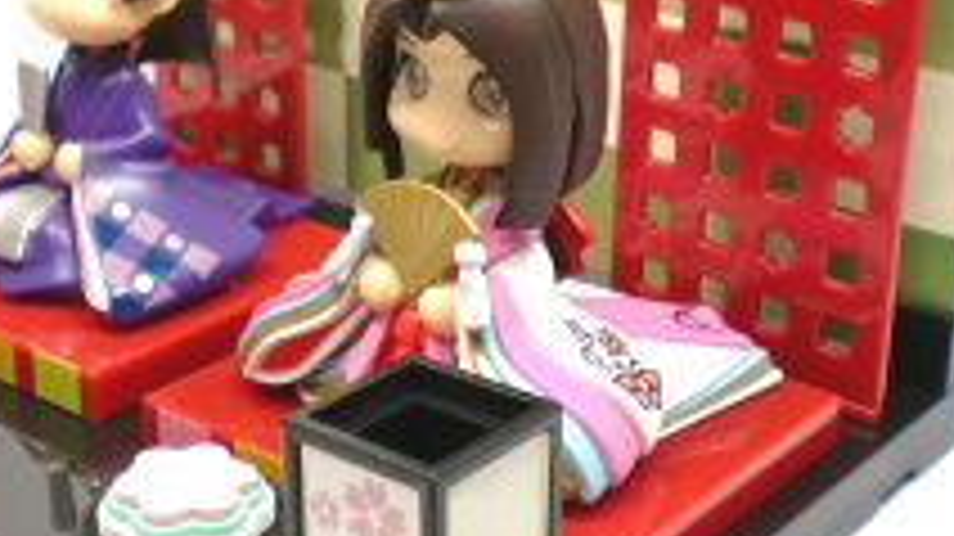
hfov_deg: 29.3
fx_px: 1820
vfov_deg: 16.7
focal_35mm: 72
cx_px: 405
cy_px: 158
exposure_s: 1/60
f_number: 3.1
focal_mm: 6.3
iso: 125
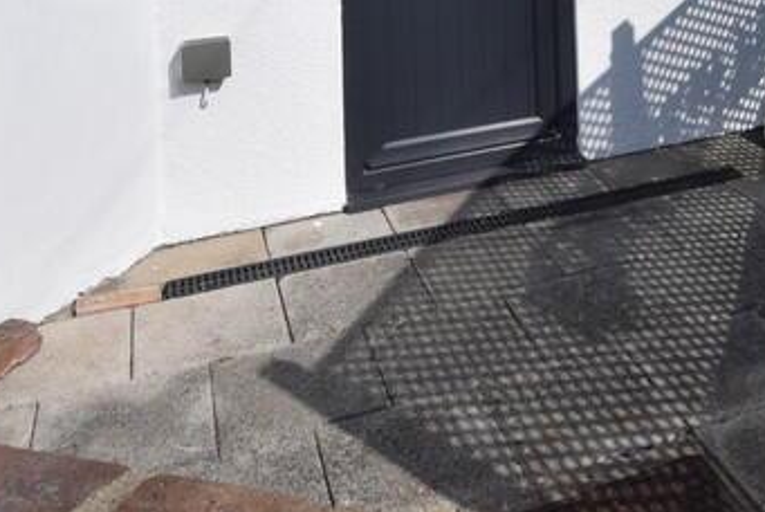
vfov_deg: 25.1
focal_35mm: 45
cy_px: -188
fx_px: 957
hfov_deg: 42.2
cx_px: 579
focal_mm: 10
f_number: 11
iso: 200
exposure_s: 1/500
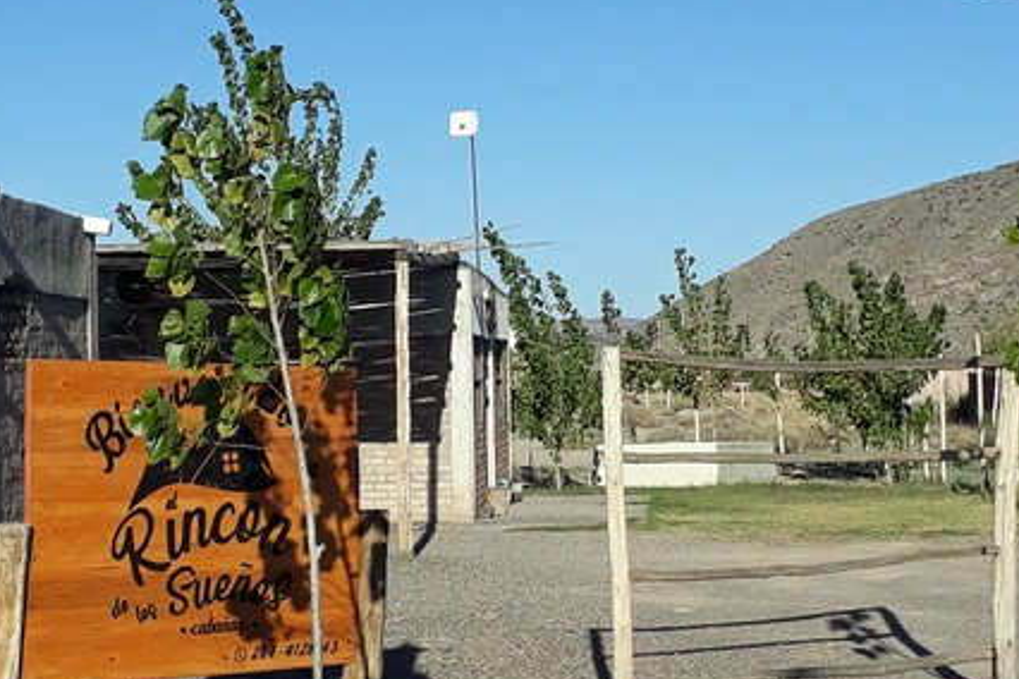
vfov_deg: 45.0
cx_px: 512
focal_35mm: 29
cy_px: 344
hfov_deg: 63.7
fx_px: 821
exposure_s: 1/2299
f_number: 1.9
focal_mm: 3.6
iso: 40
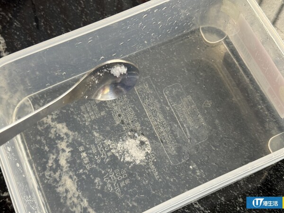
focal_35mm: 48
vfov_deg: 30.3
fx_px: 394
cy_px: 106
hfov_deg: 39.7
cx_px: 142
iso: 100
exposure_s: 1/243
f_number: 1.78
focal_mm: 6.76
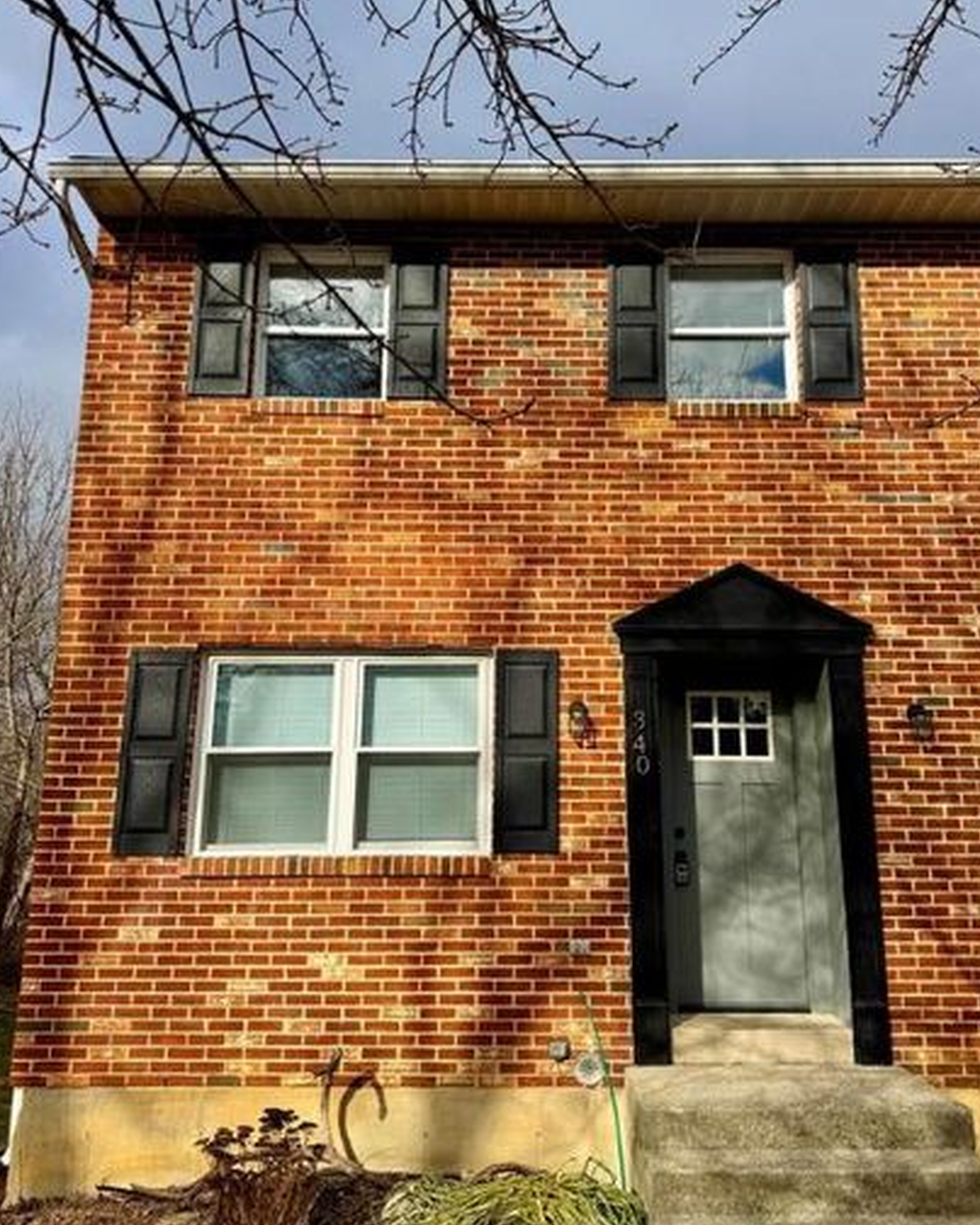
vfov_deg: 57.1
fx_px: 1124
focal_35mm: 31
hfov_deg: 47.0
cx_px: 533
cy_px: 555
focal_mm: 6.76
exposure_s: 1/4950
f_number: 1.78
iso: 80
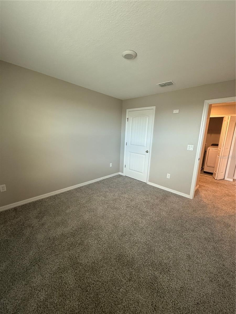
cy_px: 157
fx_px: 127
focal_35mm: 14
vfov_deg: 102.1
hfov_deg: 85.7
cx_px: 118
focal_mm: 2.22
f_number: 2.2
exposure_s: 1/60
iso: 250
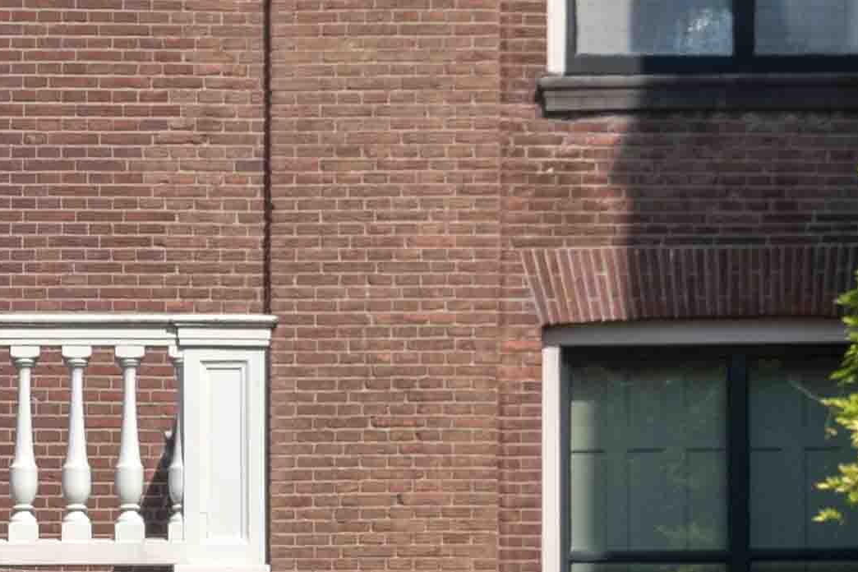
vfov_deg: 3.2
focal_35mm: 431
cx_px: -353
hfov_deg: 4.8
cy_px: 749
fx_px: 10271
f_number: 8
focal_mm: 50
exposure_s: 1/400
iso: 160
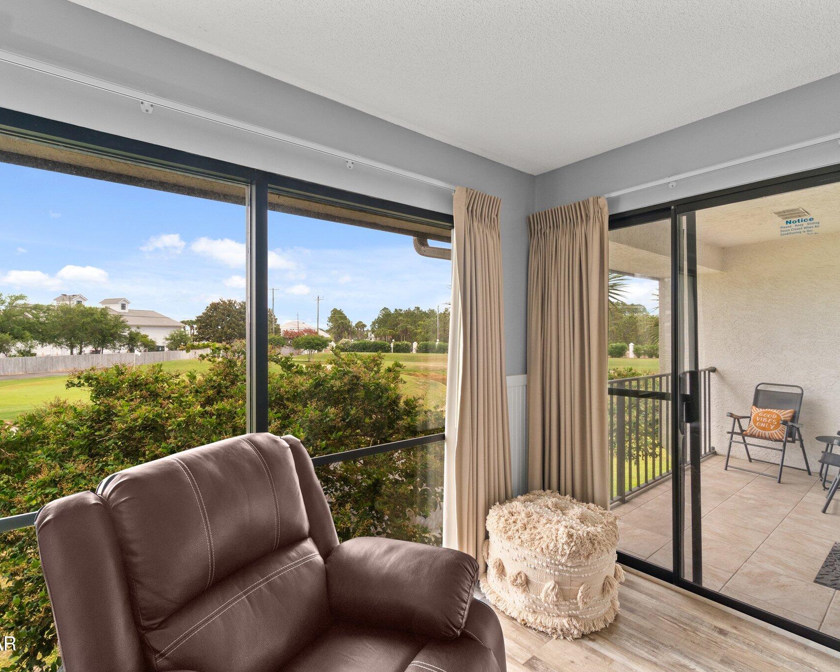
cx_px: 410
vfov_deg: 77.0
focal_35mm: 17
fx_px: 423
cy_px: 336
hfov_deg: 89.6
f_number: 8
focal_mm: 10
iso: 400
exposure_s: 1/4
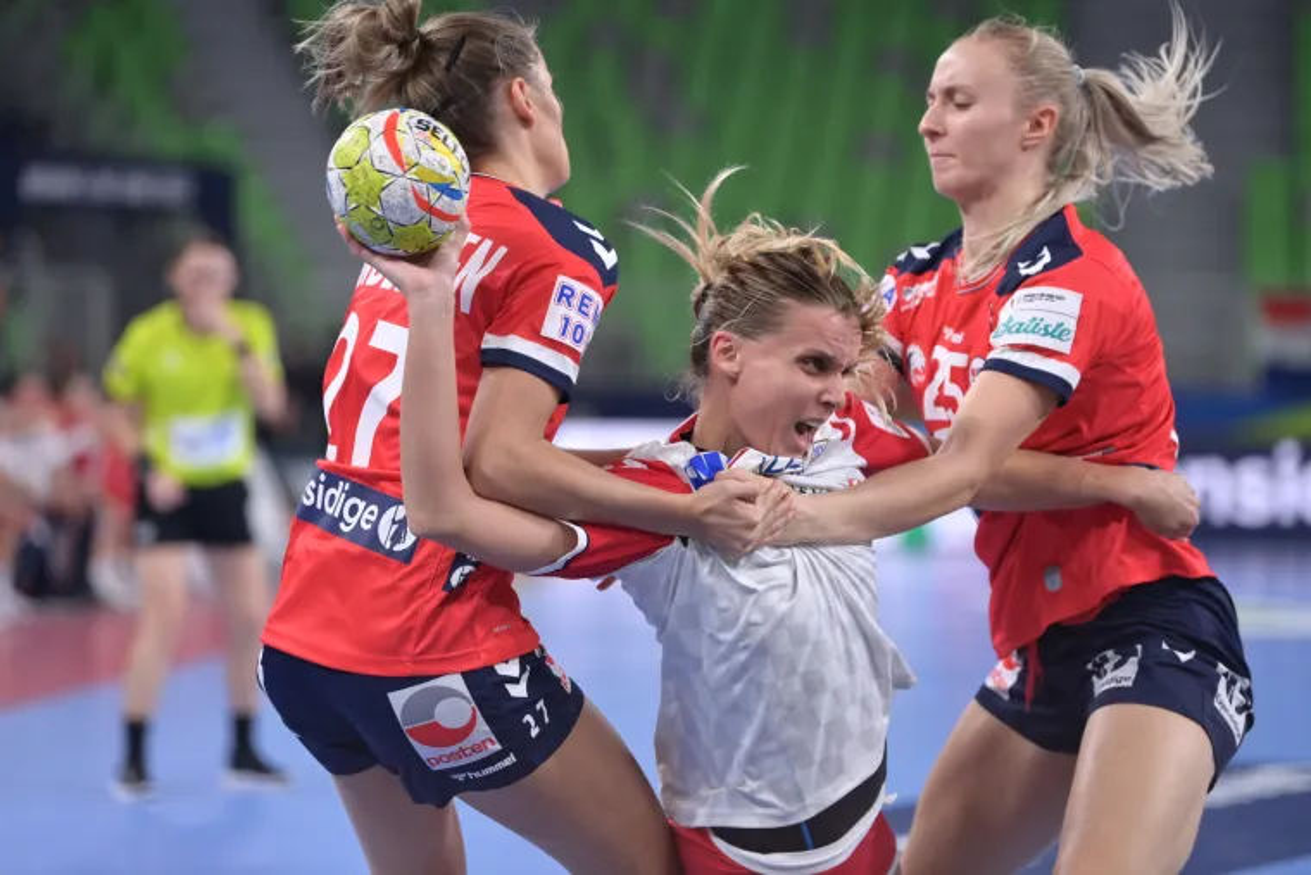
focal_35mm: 140
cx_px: 656
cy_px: 438
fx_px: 5099
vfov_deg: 9.8
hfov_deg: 14.7
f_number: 2.8
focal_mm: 140
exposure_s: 1/2500
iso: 2500
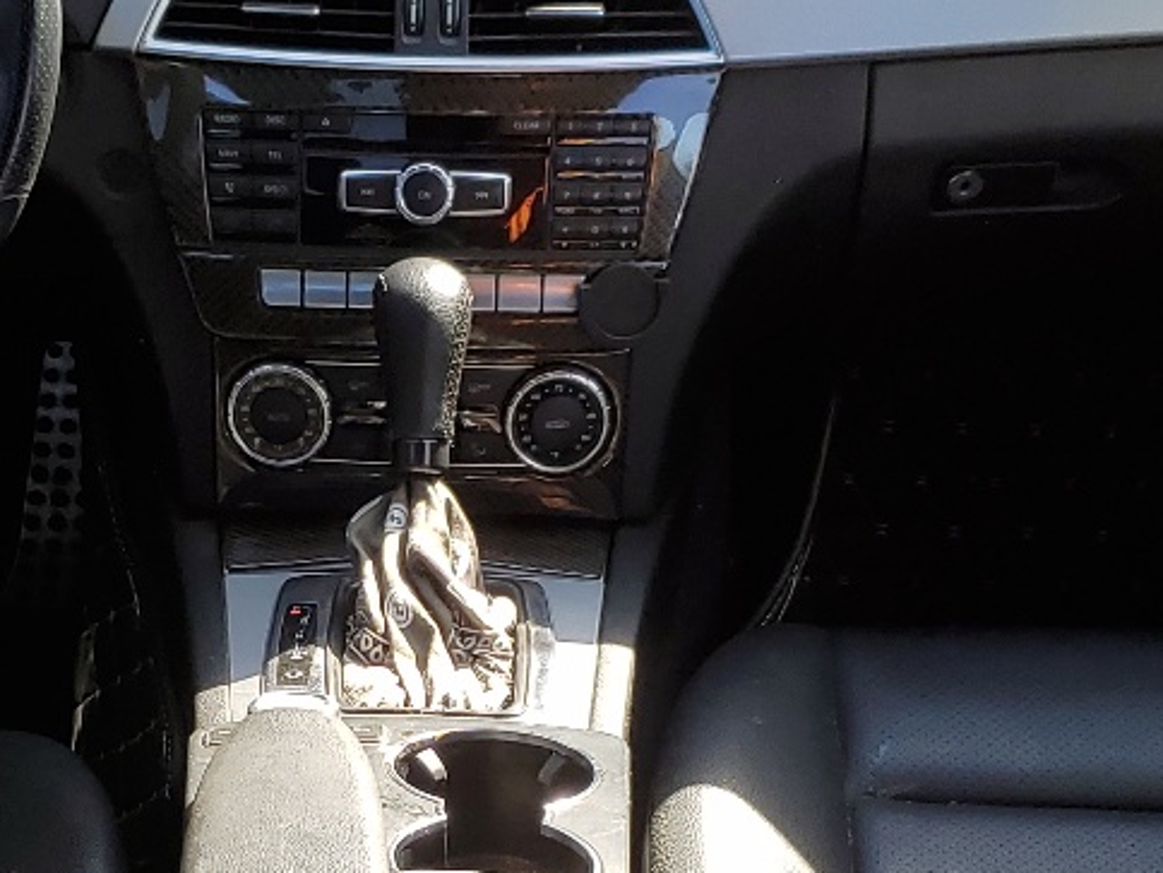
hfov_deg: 22.7
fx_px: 2889
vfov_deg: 16.8
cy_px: 842
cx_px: 437
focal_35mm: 86
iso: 50
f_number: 1.5
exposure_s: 1/370
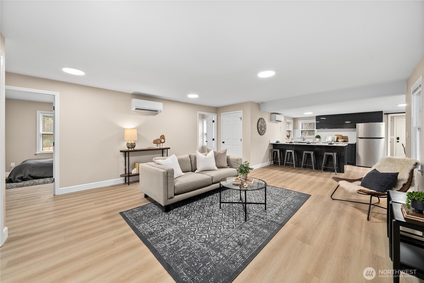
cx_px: 212
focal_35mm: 12
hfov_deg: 112.6
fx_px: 141
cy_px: 142
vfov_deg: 90.0
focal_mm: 12
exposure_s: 1/5
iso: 1000
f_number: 7.1
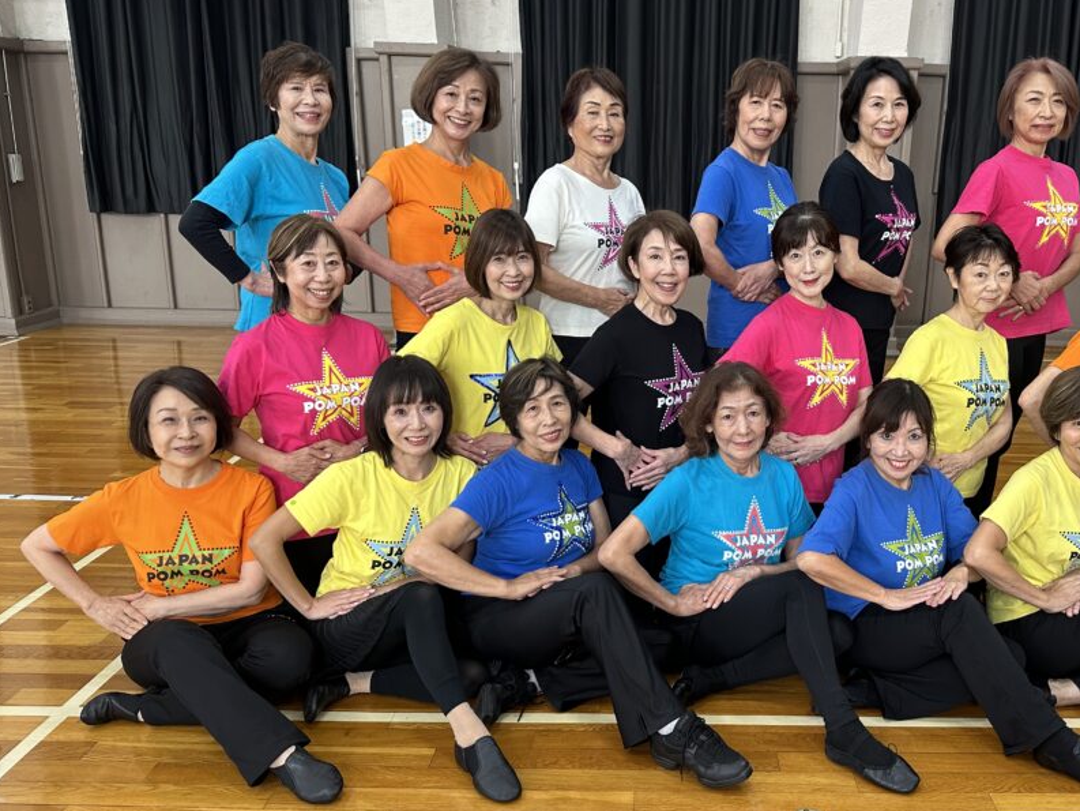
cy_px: 406
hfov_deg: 57.5
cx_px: 689
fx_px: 967
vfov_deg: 45.5
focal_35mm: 31
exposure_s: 1/100
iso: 160
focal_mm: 6.86
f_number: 1.78
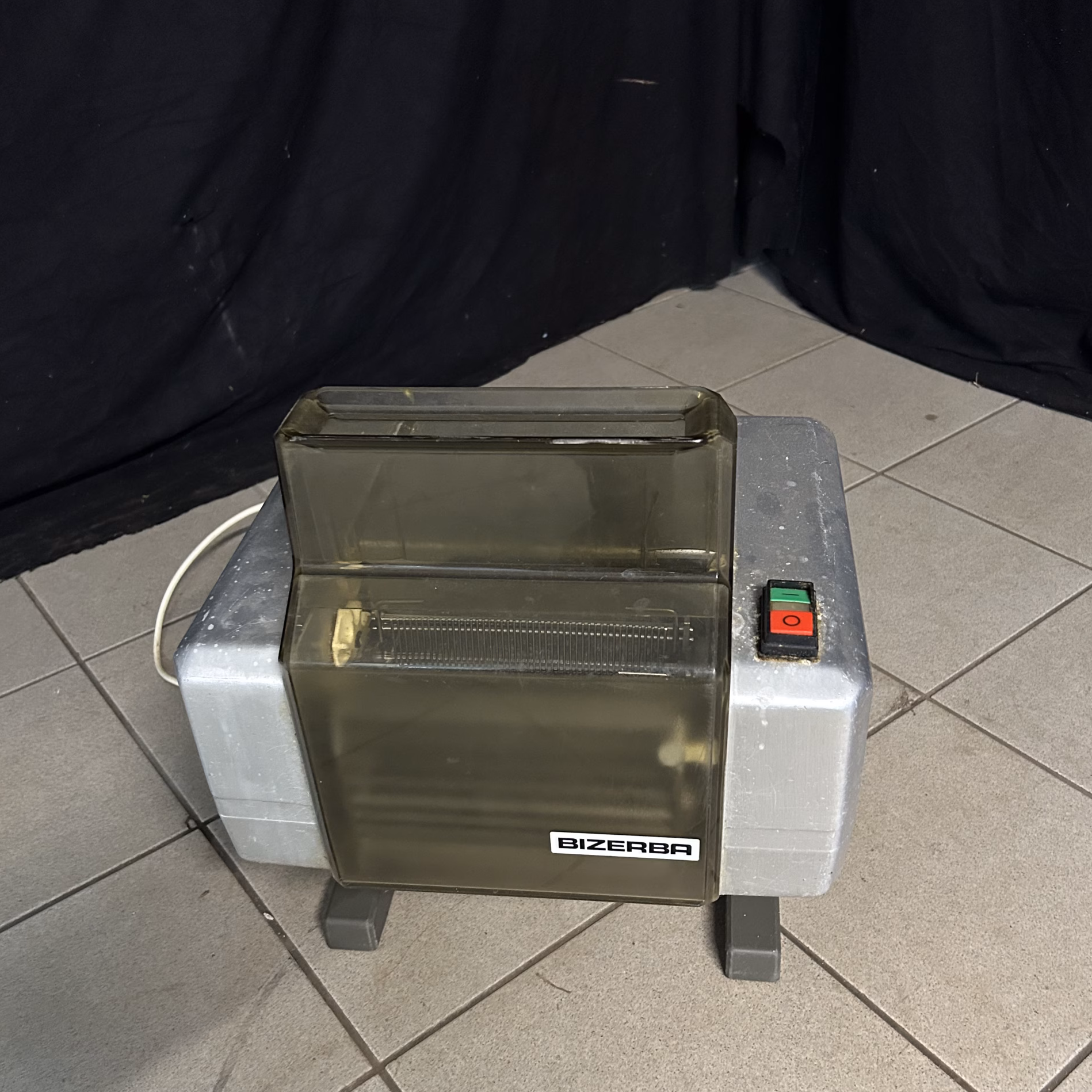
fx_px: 1106
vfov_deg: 52.2
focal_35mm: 31
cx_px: 549
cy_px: 654
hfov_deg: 52.5
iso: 500
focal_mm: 5.7
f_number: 1.5
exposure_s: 1/33
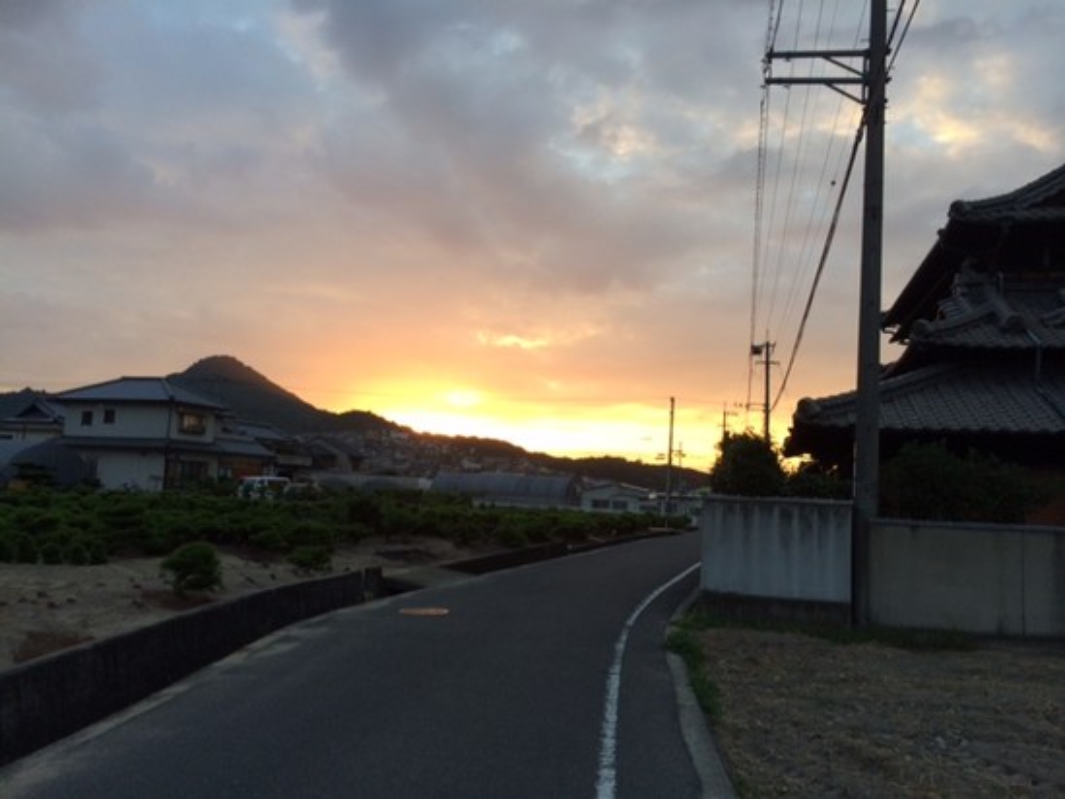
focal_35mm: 30
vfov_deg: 46.8
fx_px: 923
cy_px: 400
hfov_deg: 60.0
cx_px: 532
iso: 32
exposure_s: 1/160
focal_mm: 4.12
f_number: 2.2
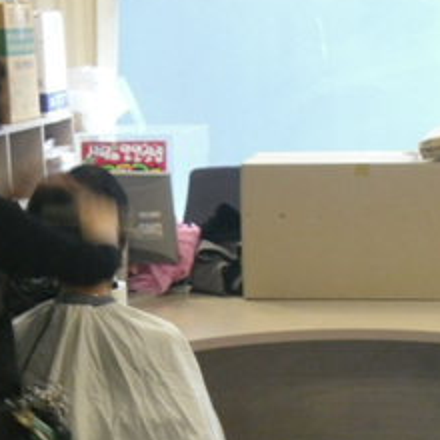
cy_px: 434
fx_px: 1294
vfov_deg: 18.8
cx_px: 194
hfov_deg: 19.3
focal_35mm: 90
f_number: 3
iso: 400
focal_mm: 6.3
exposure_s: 1/8
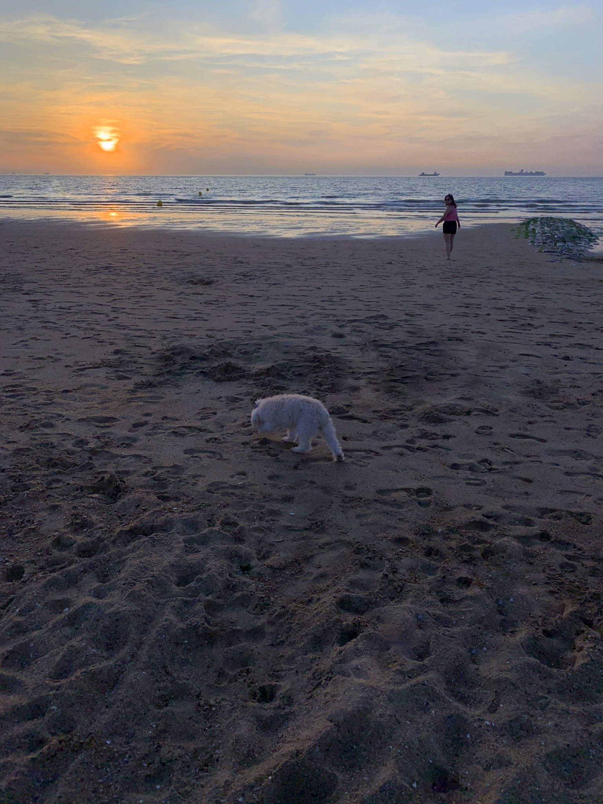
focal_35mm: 26
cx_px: 302
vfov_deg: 67.3
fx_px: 604
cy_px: 402
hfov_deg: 53.1
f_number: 1.8
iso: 25
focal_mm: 4.25
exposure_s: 1/2755
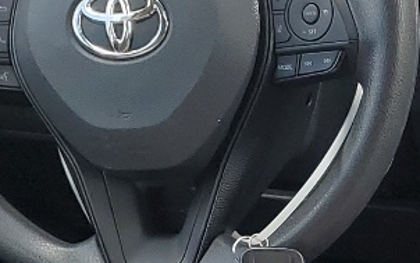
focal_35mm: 146
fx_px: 1672
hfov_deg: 13.3
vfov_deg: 8.6
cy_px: 472
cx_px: 683
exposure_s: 1/370
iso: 50
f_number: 1.5
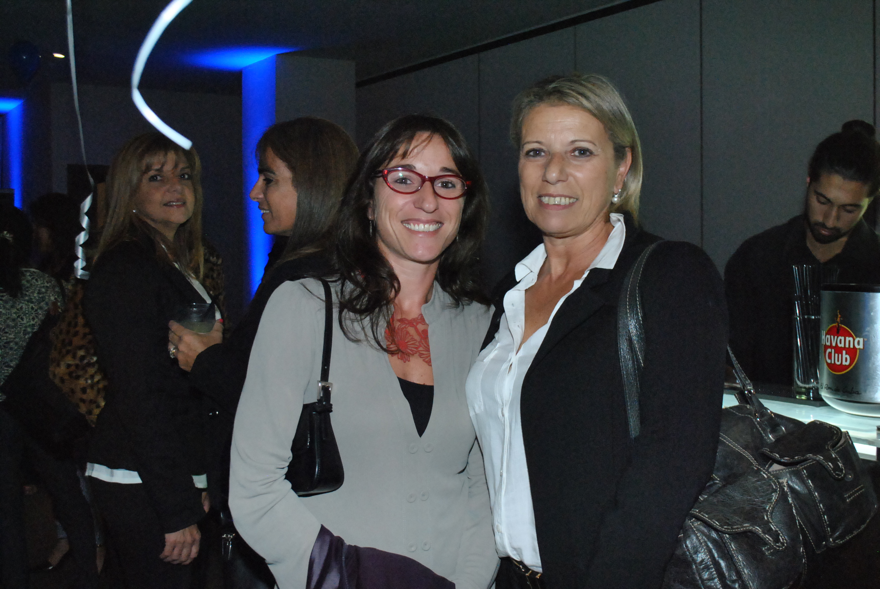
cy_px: 294
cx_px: 440
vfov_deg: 32.0
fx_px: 1028
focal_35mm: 42
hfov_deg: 46.3
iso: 1600
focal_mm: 28
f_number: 5.6
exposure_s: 1/80
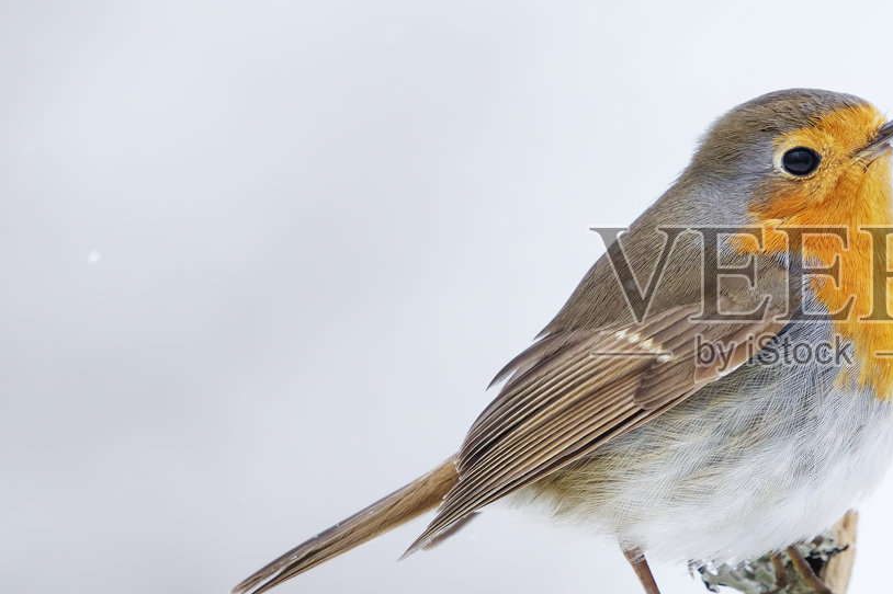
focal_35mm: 1475
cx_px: 772
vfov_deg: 0.9
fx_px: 36572
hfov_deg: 1.4
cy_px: 301
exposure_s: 1/1250
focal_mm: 500
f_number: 6.3
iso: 500
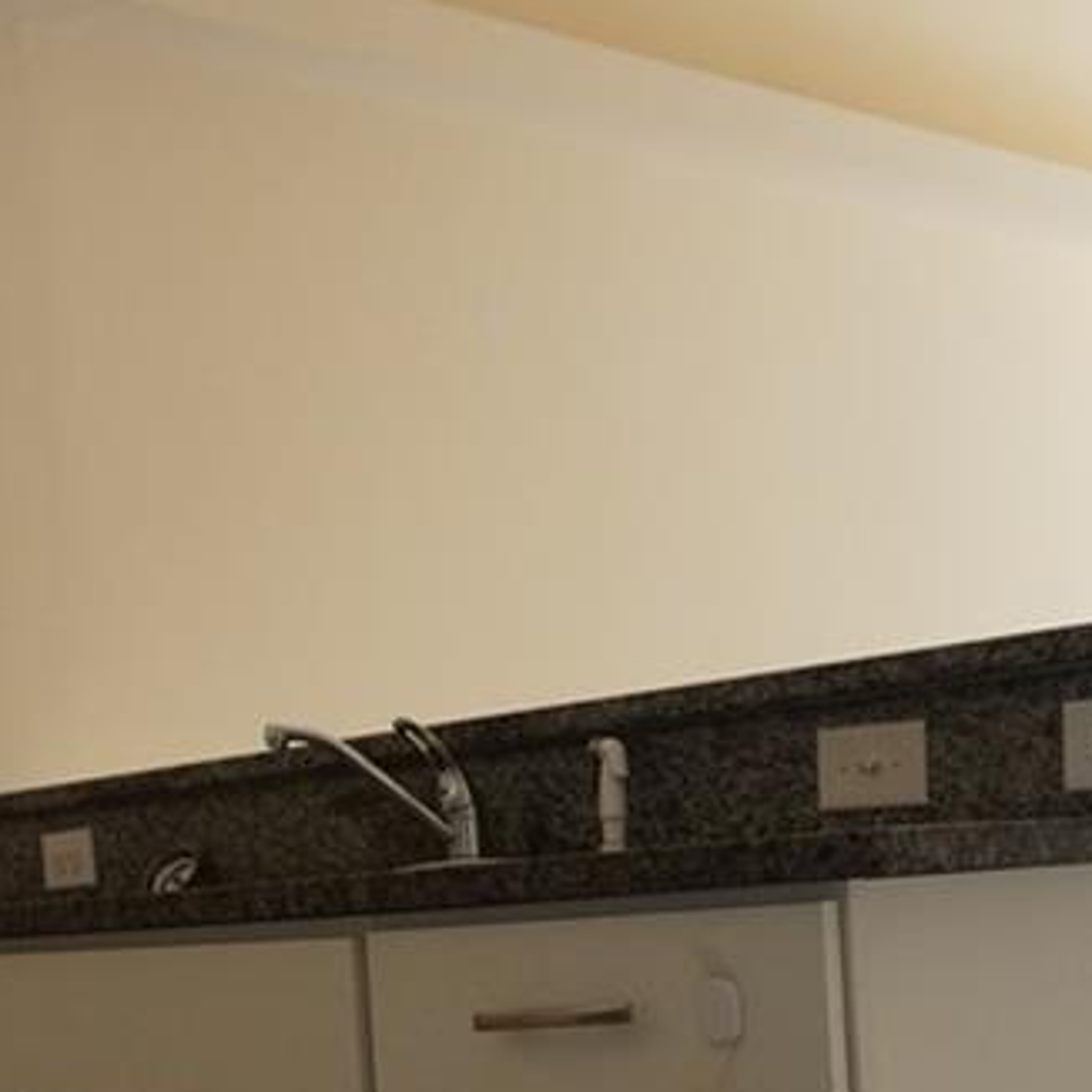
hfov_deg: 26.7
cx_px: 362
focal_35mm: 64
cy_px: 1025
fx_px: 2284
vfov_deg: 25.8
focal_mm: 16
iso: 1250
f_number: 4
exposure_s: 1/160
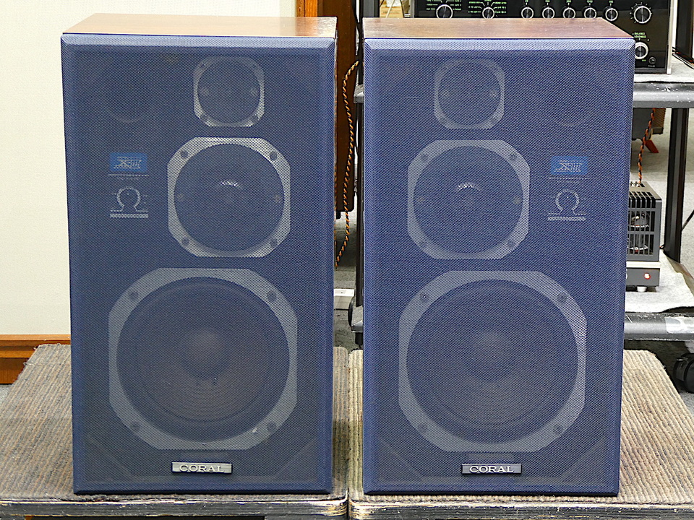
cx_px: 347
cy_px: 260
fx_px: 1584
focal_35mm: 79
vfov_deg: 18.7
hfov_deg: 24.7
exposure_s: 1/1.6
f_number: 4.7
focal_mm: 14.1
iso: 200
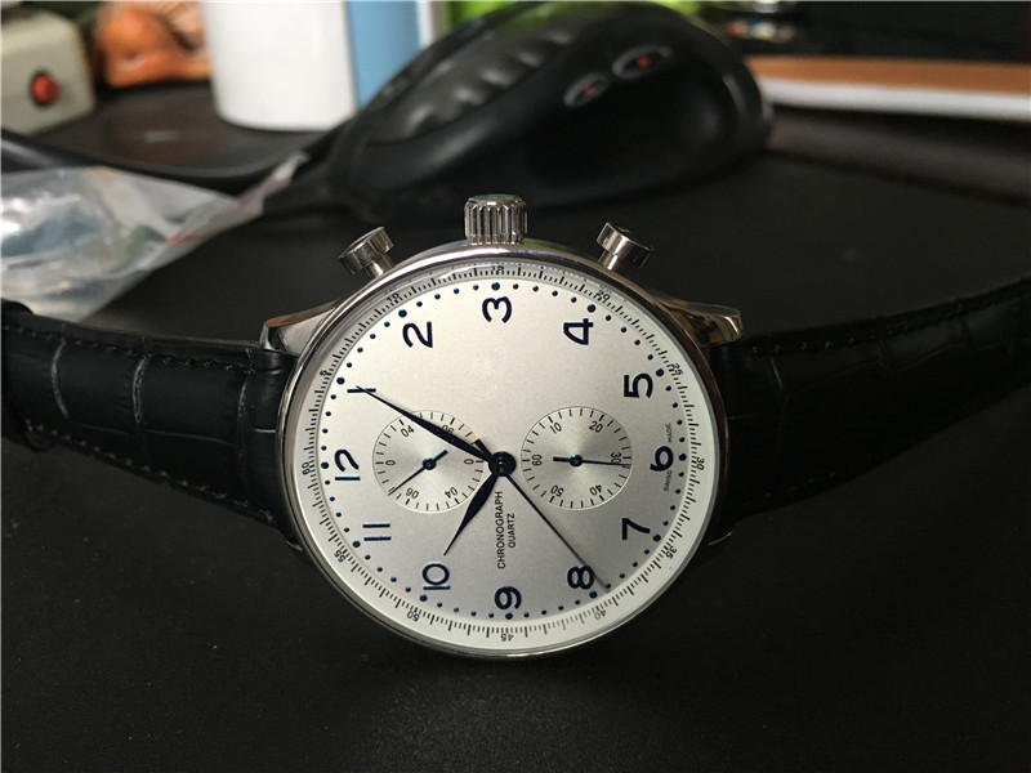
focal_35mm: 29
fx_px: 864
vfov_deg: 48.2
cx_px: 516
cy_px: 386
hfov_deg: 61.7
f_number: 2.2
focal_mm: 4.15
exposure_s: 1/33
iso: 160
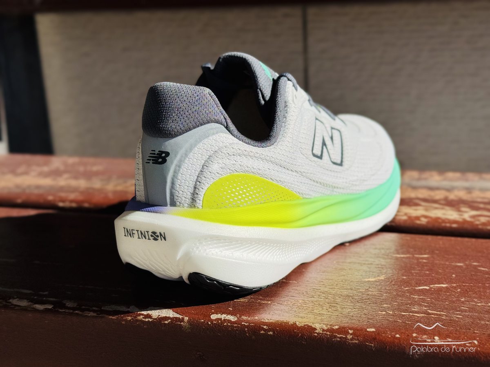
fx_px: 679
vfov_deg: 30.3
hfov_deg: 39.7
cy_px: 184
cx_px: 245
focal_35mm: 48
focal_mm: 6.76
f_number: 1.78
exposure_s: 1/12500
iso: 80
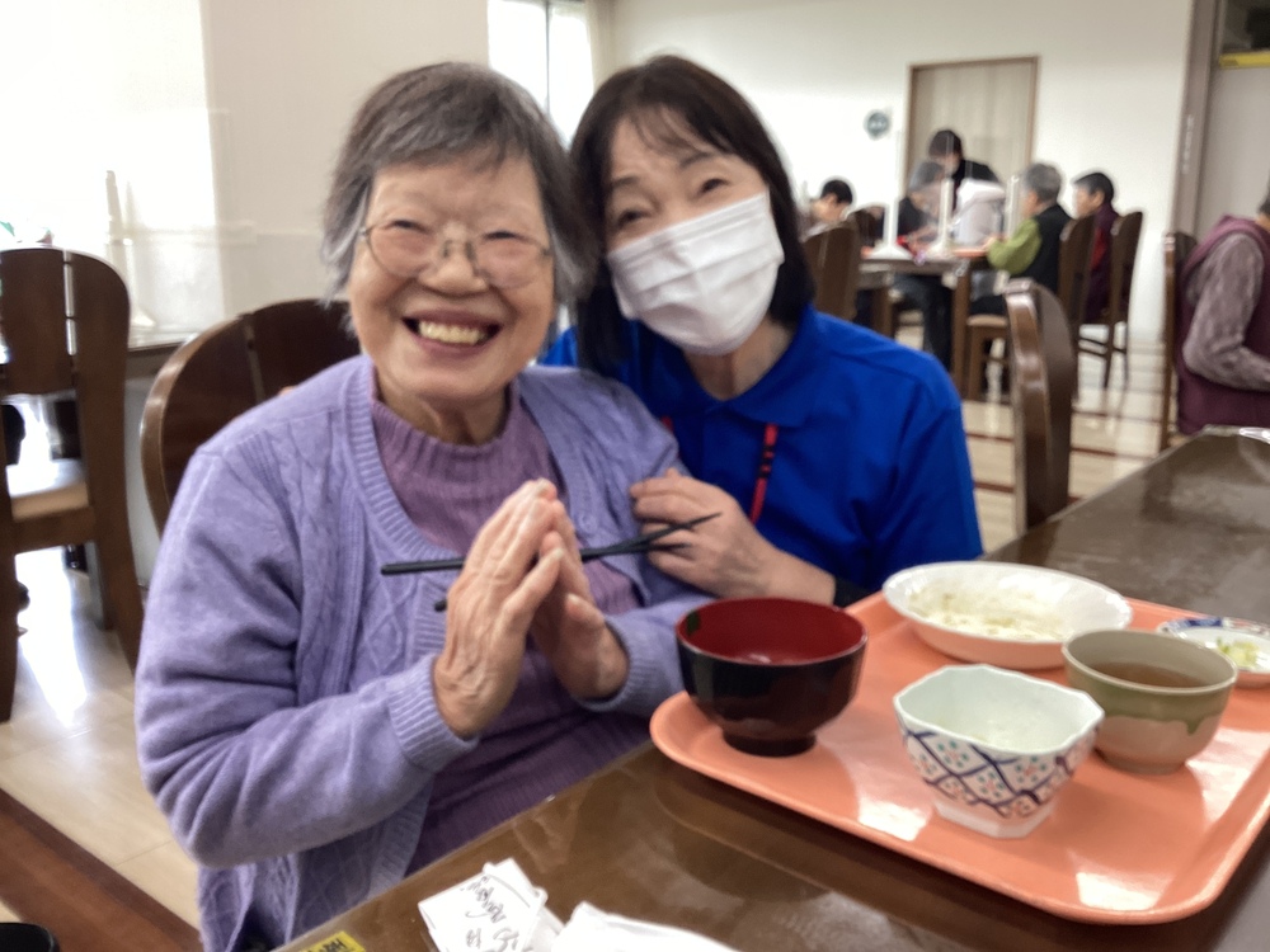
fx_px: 1137
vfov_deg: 45.4
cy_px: 476
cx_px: 635
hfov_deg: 58.4
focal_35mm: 31
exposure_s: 1/50
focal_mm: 3.3
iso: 80
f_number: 2.4
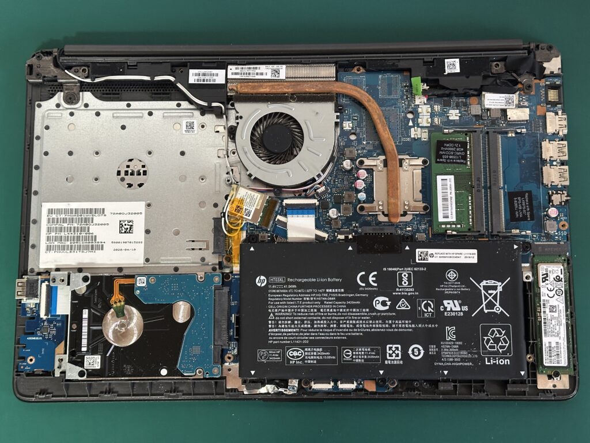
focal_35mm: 48
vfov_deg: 30.3
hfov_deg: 39.7
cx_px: 295
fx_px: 818
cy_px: 222
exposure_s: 1/25
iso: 400
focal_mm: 6.86
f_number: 1.78
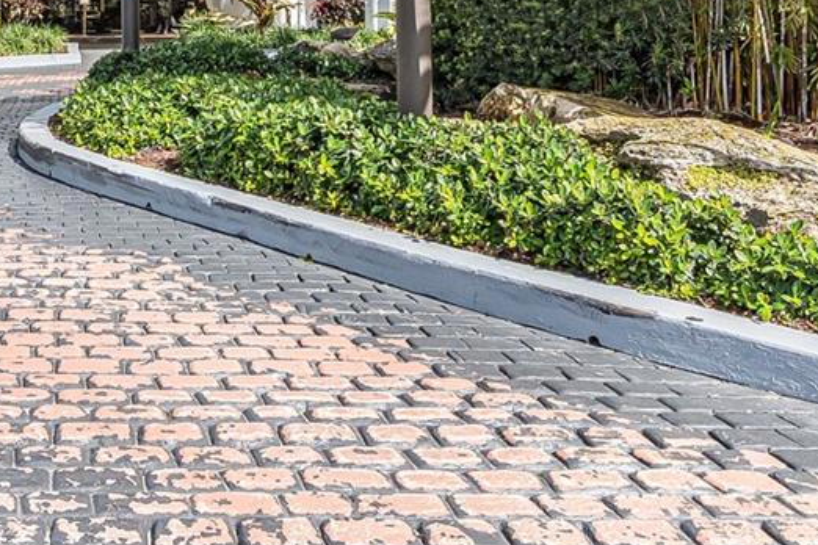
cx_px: 114
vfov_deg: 26.1
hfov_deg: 38.2
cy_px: -3
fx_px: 1113
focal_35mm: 49
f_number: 9
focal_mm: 16
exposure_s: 1/1600
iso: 1000
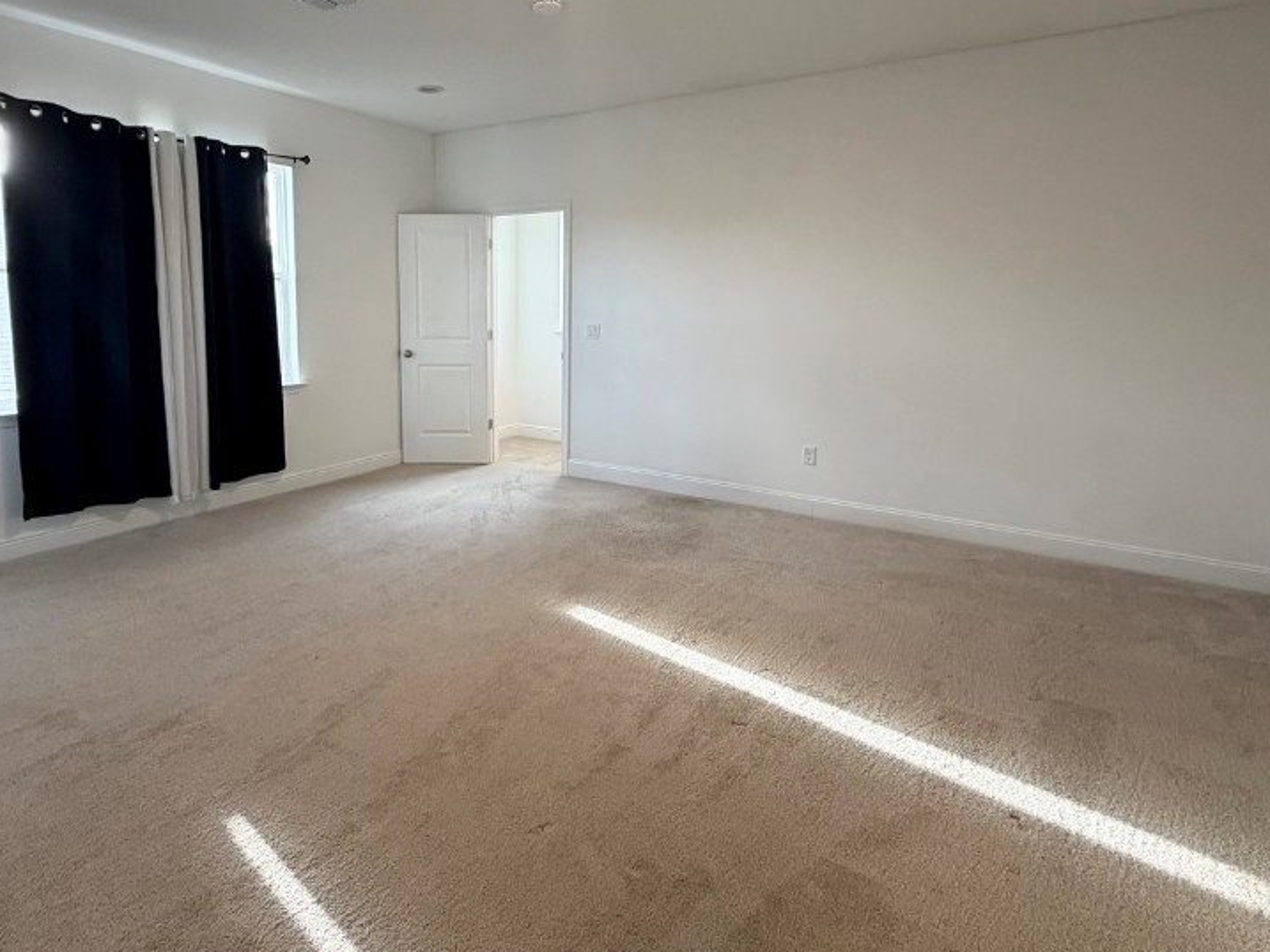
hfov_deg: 81.4
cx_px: 560
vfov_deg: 65.4
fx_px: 734
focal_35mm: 20
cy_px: 380
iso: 200
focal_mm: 2.22
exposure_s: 1/60
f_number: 2.2
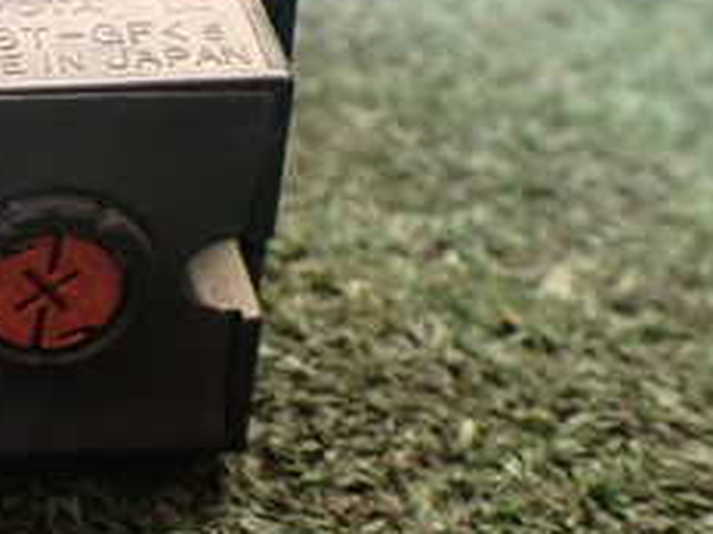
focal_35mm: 78
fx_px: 1606
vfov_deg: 18.8
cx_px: -182
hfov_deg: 22.7
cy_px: 154
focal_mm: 5.4
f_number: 2.3
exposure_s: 1/50
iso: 800
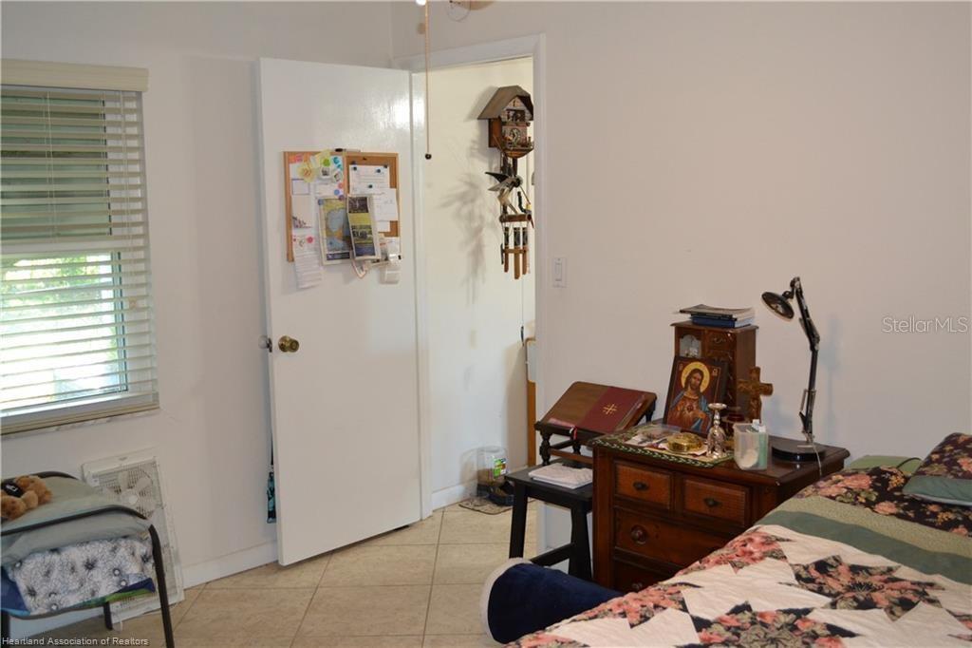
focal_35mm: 36
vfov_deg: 36.8
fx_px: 972
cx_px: 486
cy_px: 324
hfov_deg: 53.1
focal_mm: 24
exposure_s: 1/60
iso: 1400
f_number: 4
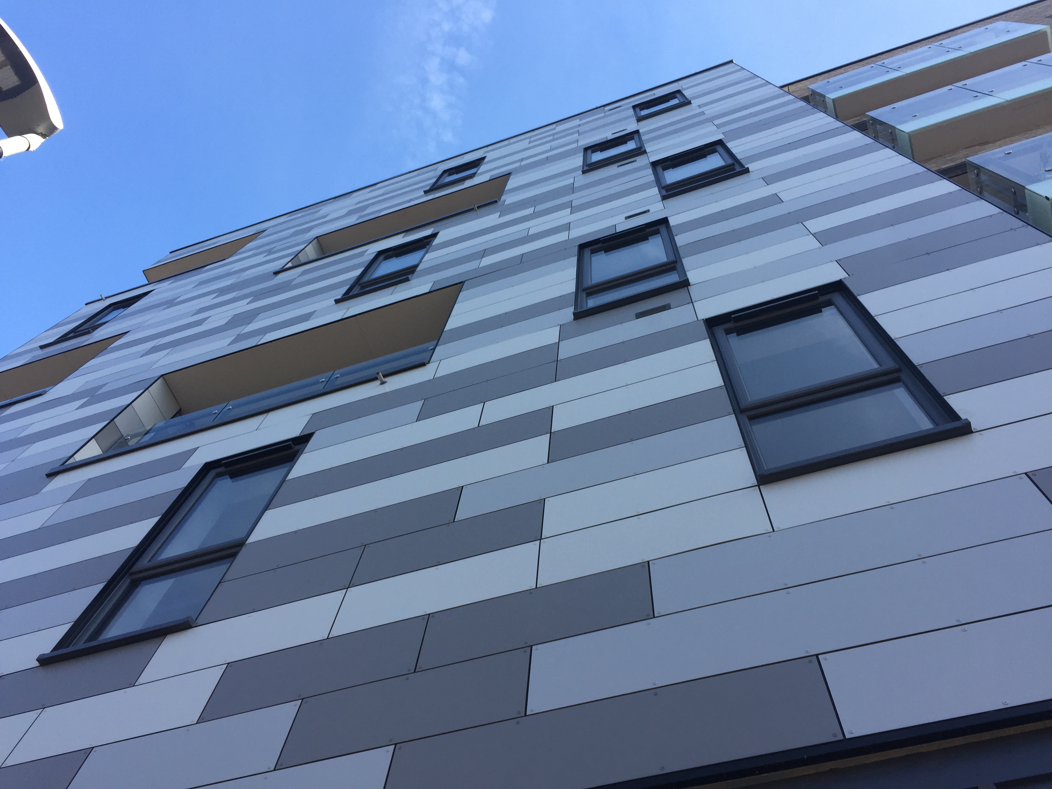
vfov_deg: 48.2
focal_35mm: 29
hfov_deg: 61.7
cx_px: 526
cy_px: 394
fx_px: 881
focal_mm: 4.15
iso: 32
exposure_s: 1/482
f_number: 2.2
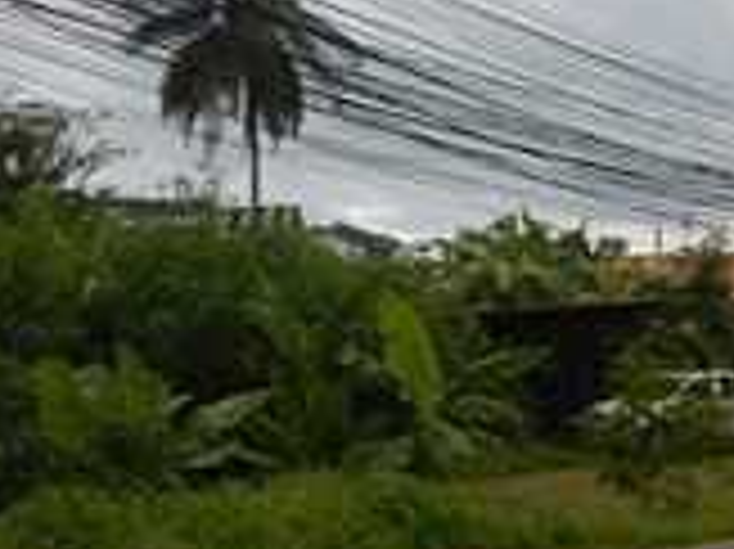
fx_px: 1250
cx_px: 522
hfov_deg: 32.3
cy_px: 212
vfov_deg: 24.7
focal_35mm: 59
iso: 125
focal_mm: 4.3
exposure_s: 1/200
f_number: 2.8
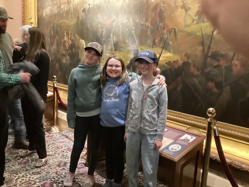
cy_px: 94
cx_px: 124
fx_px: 223
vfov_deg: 45.4
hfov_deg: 58.4
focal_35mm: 31
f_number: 2.4
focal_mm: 3.3
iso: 640
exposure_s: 1/15
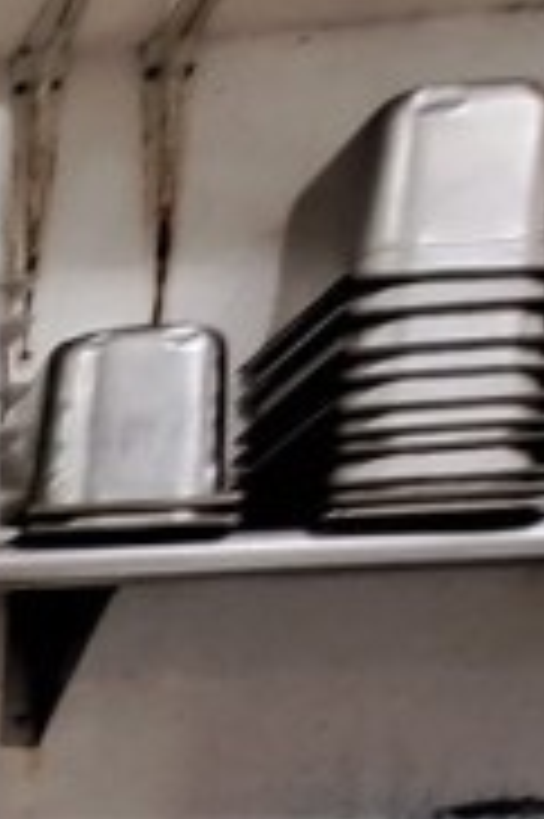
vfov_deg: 21.8
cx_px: -859
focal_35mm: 76
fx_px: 1726
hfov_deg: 12.7
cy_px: 1256
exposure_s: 1/30
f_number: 2.2
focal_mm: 1.74
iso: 200
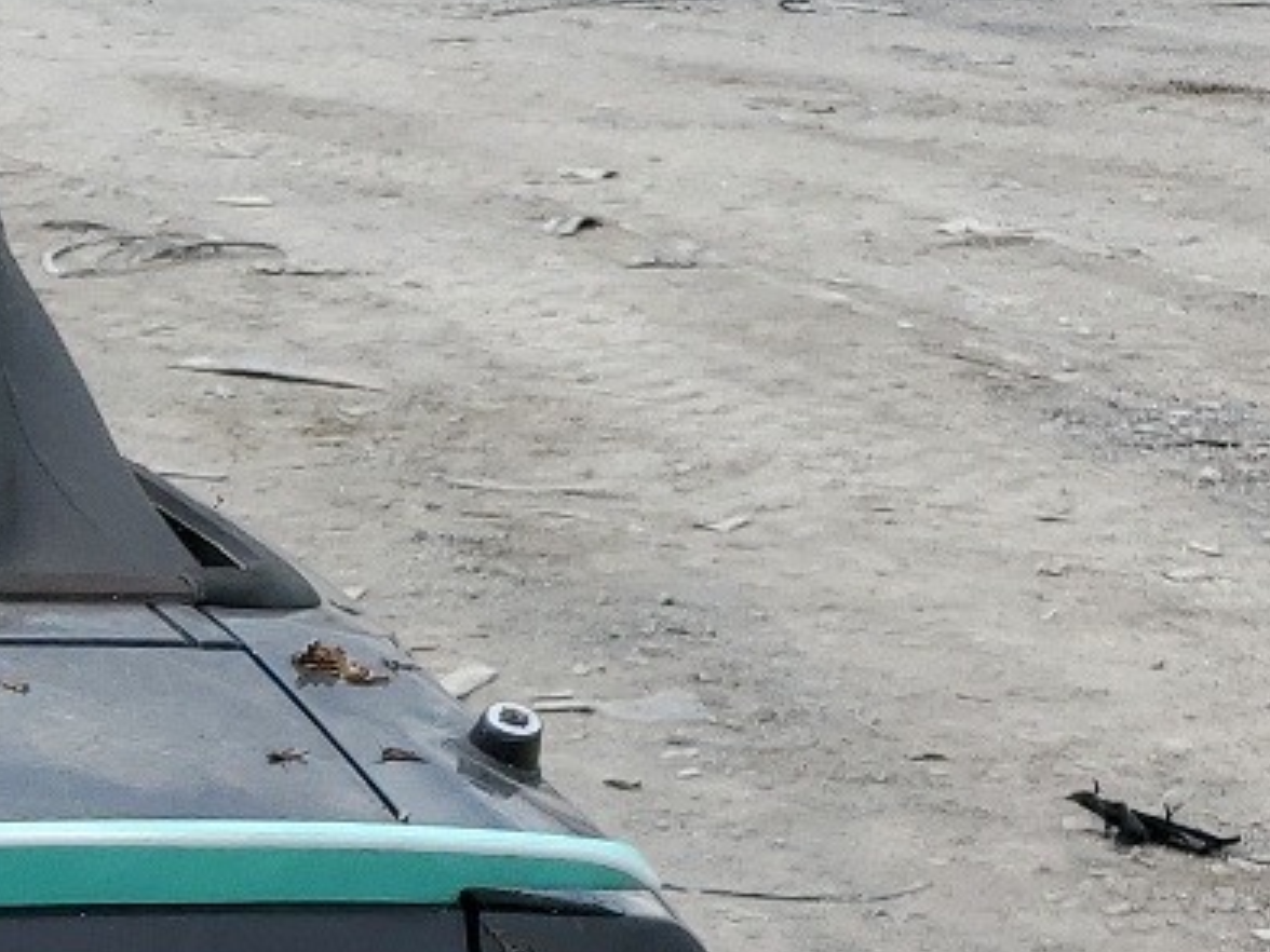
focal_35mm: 106
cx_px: -897
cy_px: 1344
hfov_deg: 16.1
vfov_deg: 13.3
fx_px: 3889
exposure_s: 1/2500
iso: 50
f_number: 1.5
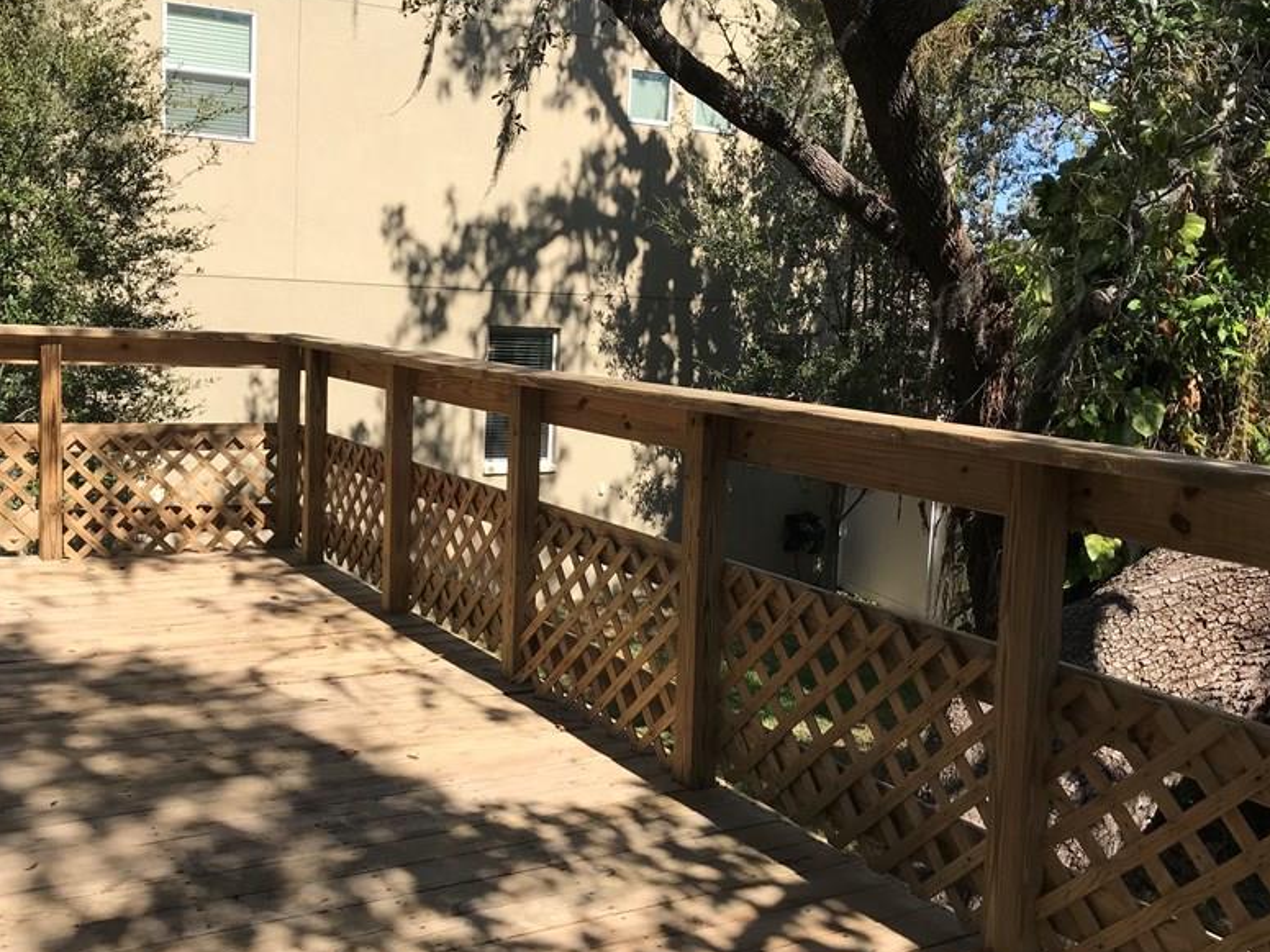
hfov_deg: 50.0
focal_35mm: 37
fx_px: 1357
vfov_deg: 38.6
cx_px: 564
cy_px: 449
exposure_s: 1/1842
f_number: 1.8
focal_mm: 3.99
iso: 20
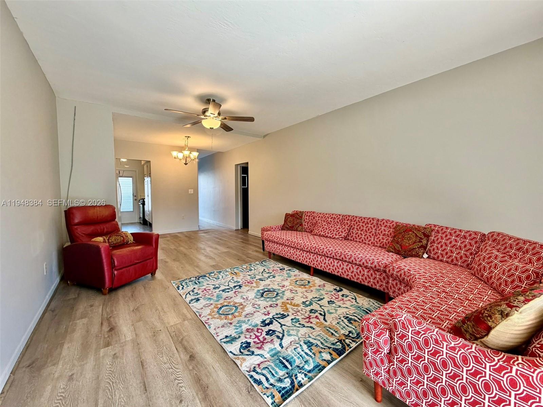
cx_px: 272
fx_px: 220
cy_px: 204
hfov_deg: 102.1
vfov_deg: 85.7
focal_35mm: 14
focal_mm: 2.22
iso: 200
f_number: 2.2
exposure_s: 1/120
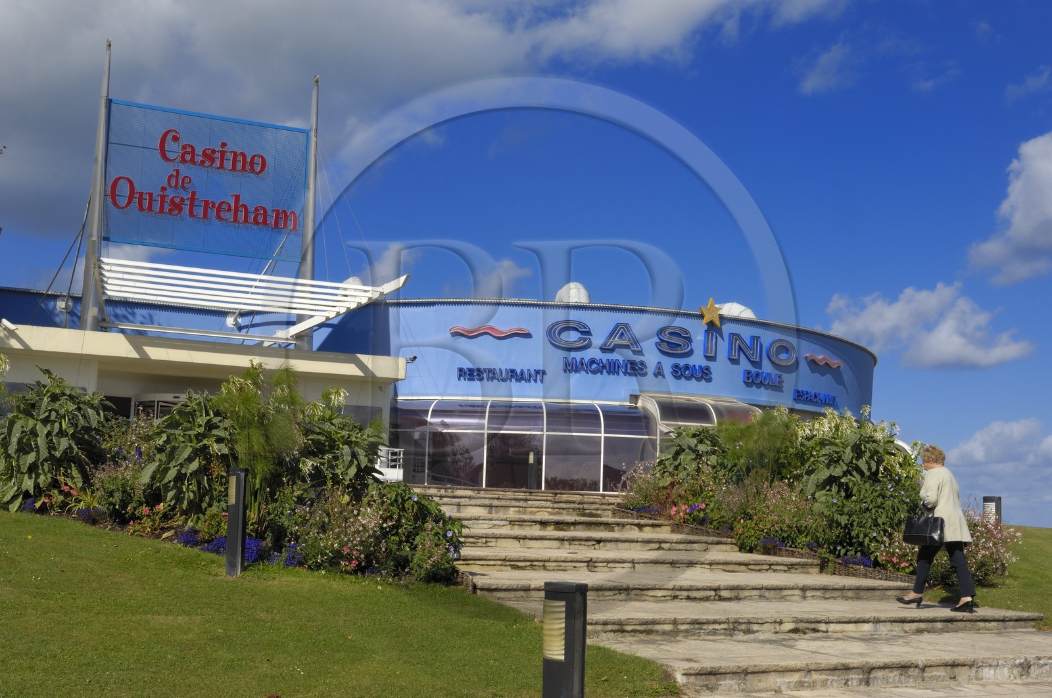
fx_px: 1226
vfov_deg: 31.8
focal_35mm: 42
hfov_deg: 46.5
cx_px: 526
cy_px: 349
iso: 100
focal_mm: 28
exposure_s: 1/160
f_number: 12
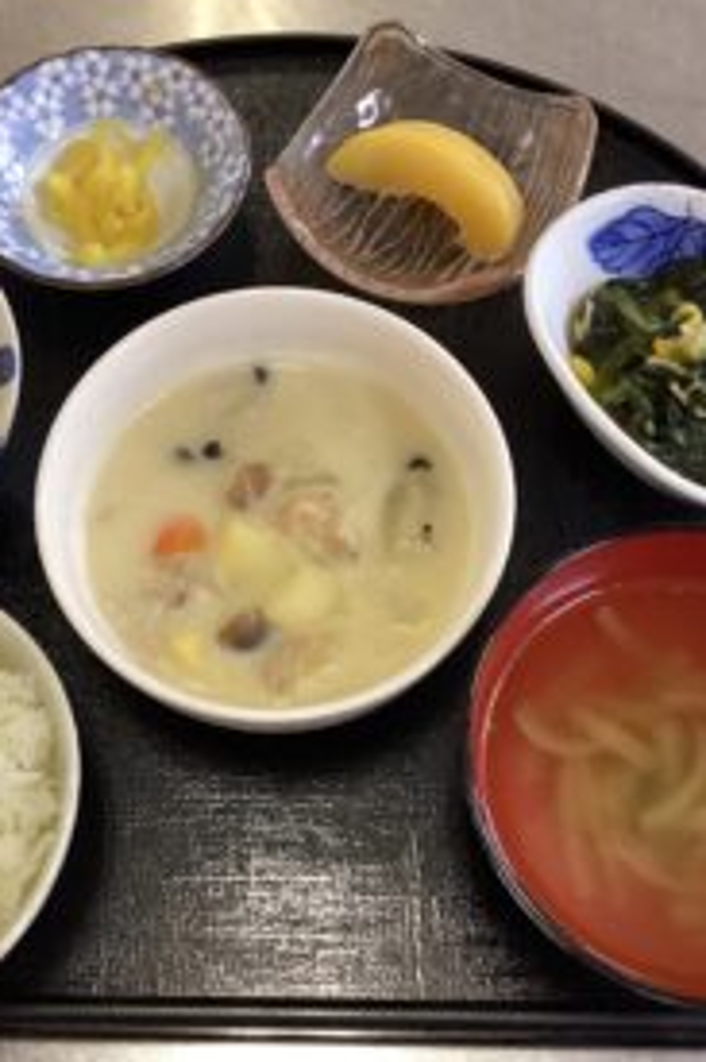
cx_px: 264
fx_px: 1296
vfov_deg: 44.5
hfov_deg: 30.3
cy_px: 539
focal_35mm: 44
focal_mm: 3.3
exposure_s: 1/50
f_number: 2.4
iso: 200
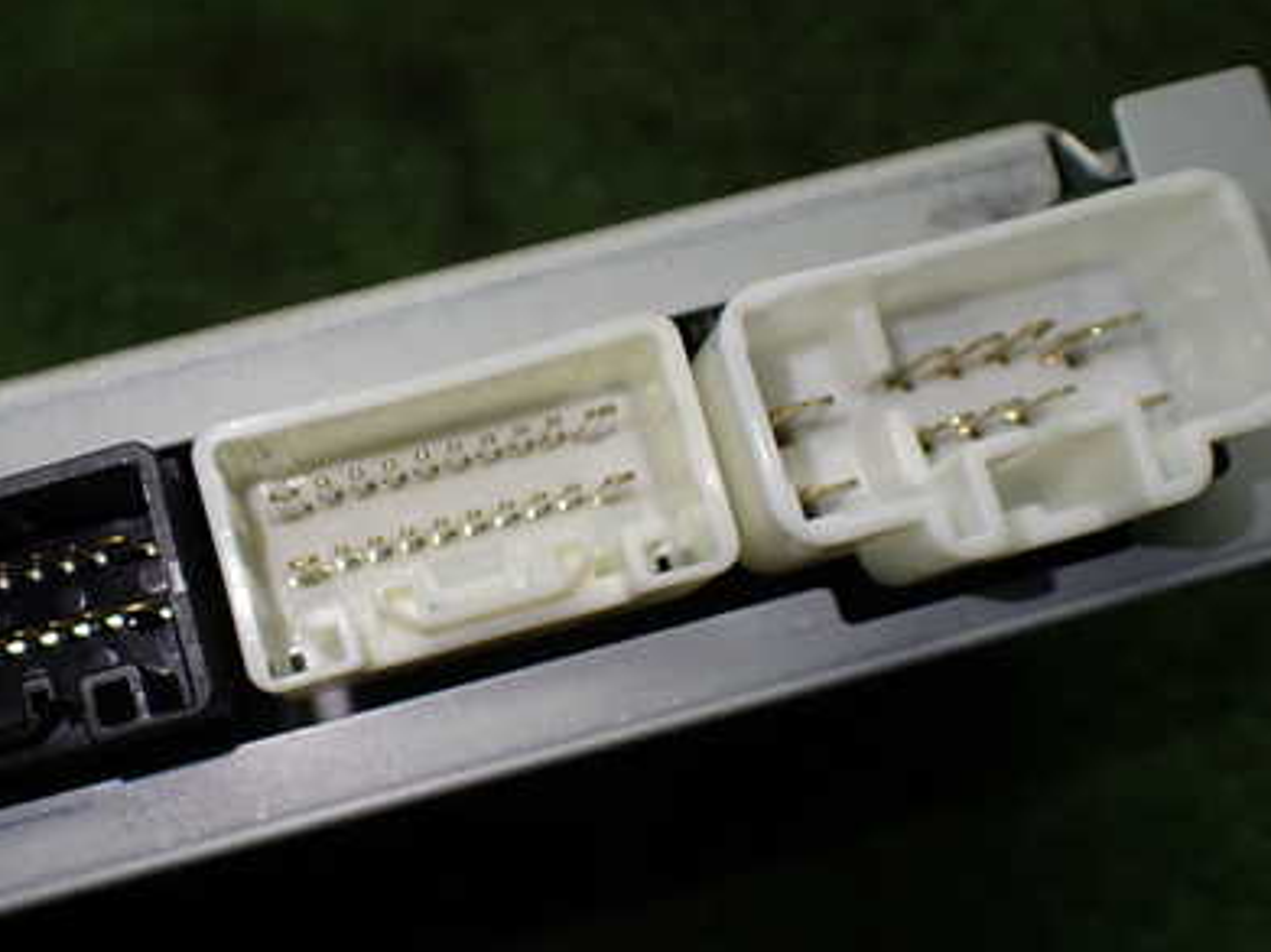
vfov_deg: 31.5
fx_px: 1688
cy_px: 513
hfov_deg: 41.0
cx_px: 478
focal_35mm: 46
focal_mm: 5.4
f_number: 2.3
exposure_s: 1/125
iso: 125
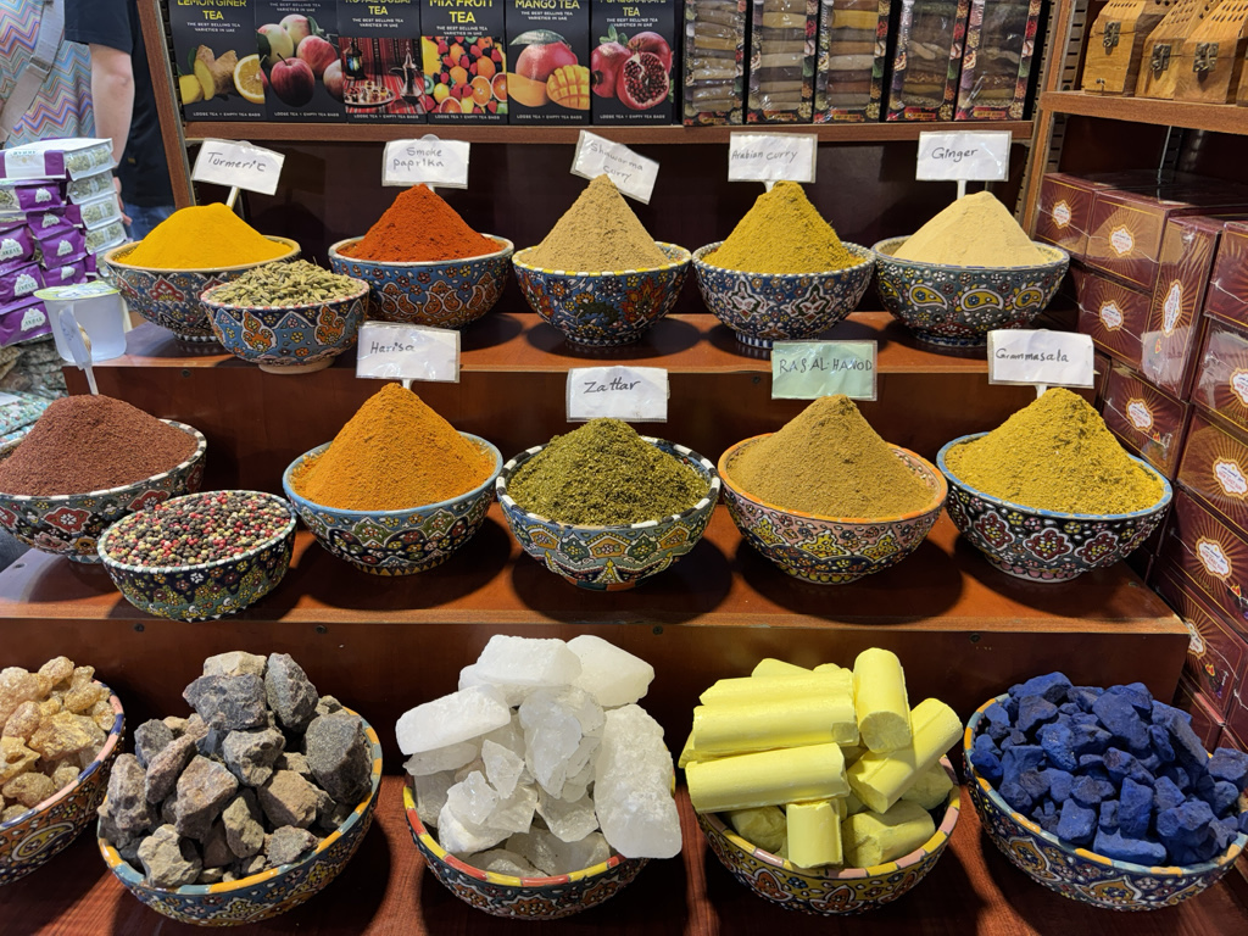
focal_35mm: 24
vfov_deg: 56.8
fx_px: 865
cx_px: 624
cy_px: 468
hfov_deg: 71.6
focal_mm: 6.76
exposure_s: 1/100
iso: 125
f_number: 1.78
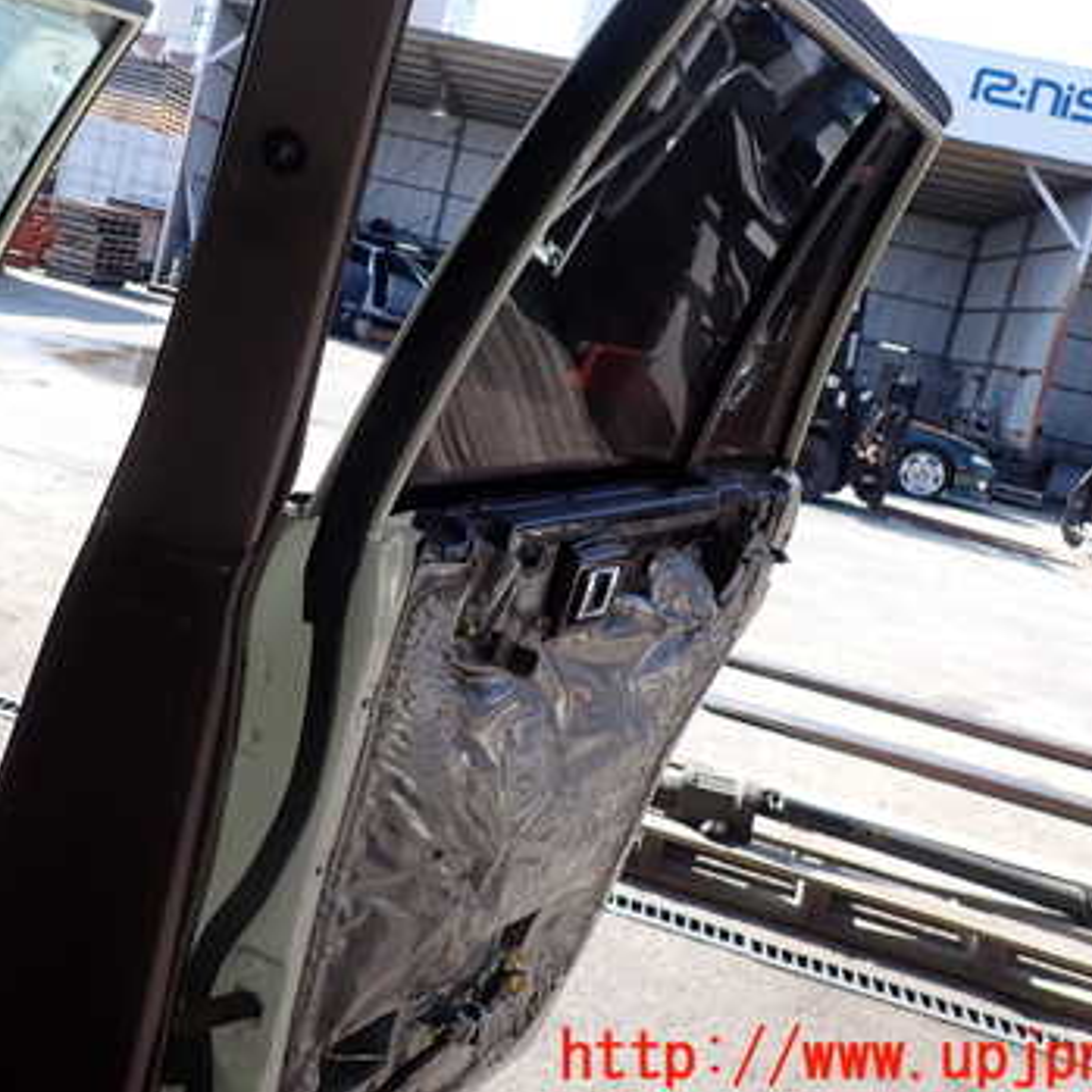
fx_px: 1356
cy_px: 394
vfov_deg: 43.4
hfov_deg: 43.0
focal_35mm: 38
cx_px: 329
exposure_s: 1/400
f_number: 2.8
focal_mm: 4.5
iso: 100
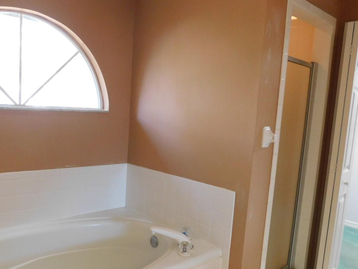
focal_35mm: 32
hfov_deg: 56.4
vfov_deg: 44.1
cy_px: 150
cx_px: 145
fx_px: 331
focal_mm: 4
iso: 400
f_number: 3
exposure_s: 1/30
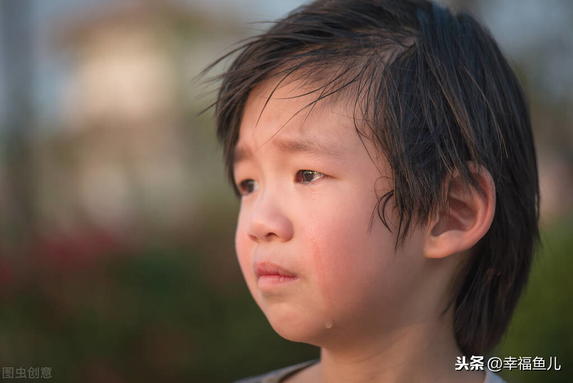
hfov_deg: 19.4
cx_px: 286
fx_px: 1672
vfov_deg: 13.1
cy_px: 192
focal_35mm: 105
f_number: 3.2
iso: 160
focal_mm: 105
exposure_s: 1/1250
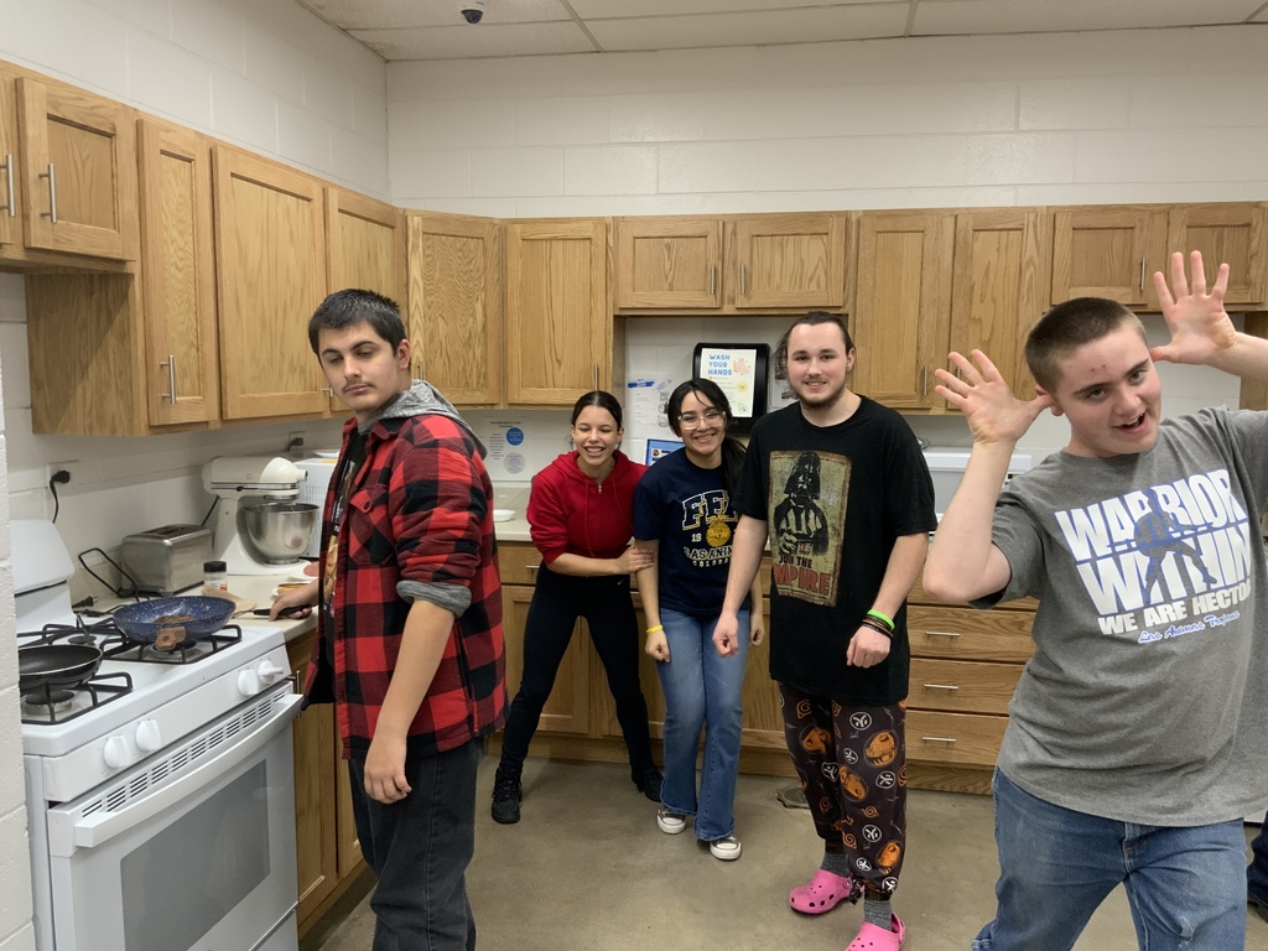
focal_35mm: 29
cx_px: 634
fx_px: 1062
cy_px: 476
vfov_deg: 48.2
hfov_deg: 61.7
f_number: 1.8
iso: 80
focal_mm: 3
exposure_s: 1/60
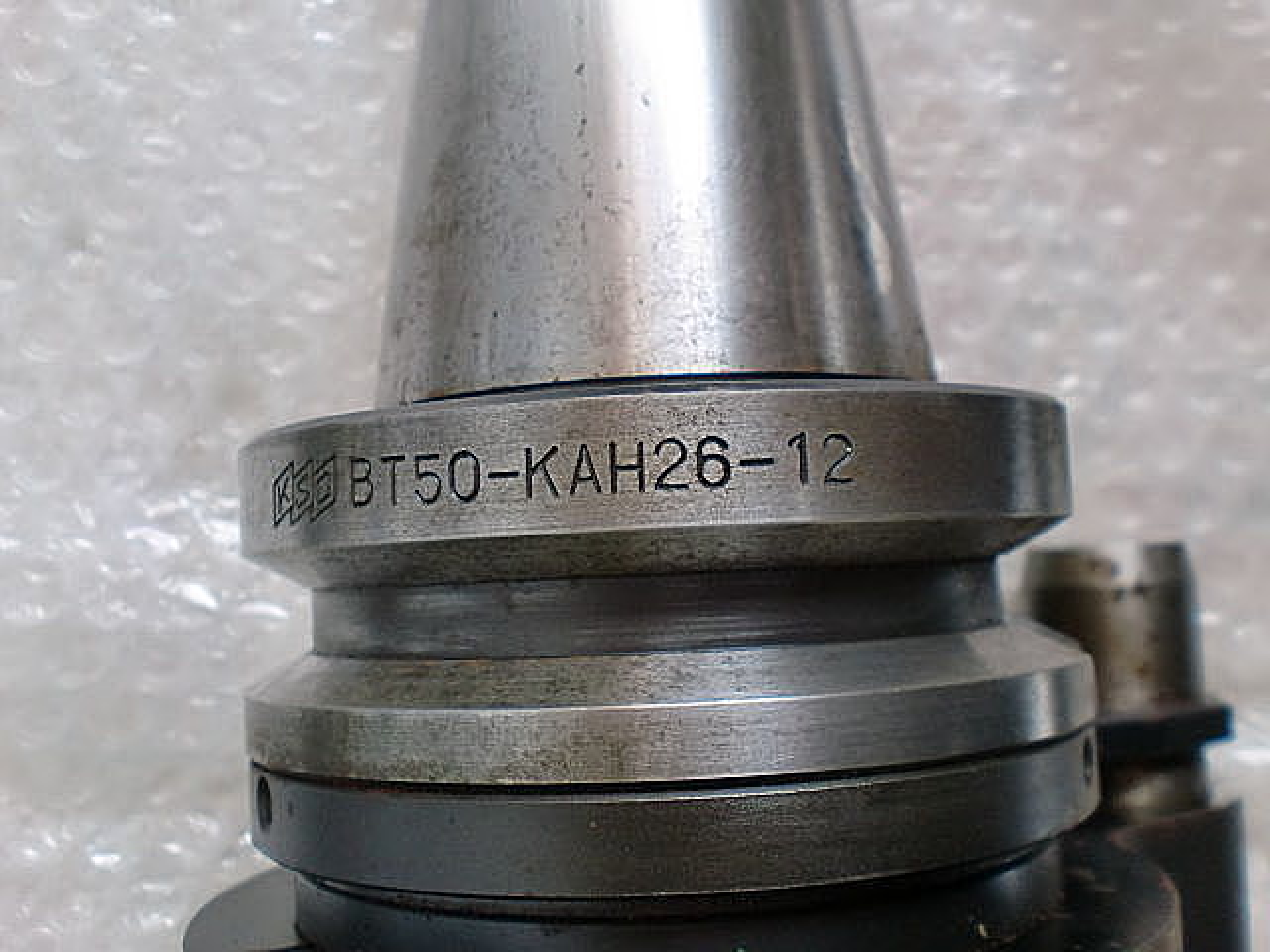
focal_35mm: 35
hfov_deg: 52.6
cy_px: 476
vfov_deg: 40.7
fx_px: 1284
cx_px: 635
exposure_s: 1/60
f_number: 3.1
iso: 100
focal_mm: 6.3
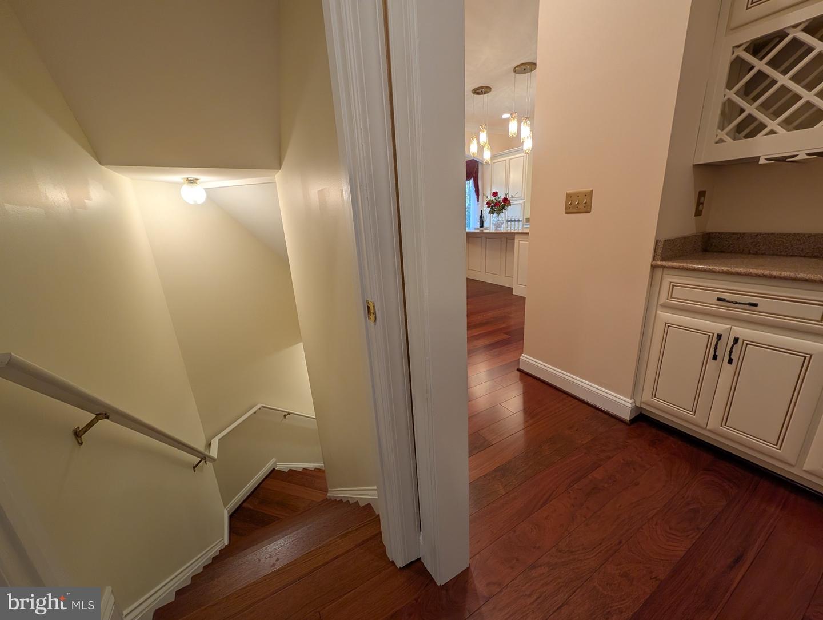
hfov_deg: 110.5
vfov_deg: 94.6
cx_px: 412
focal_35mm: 12
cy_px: 310
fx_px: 286
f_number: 1.7
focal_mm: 2.02
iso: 164
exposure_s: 1/120
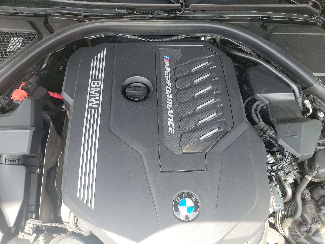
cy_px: 122
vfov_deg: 56.8
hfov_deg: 71.6
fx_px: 225
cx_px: 162
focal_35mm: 24
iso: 82
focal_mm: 6.7
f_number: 1.8
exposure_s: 1/119
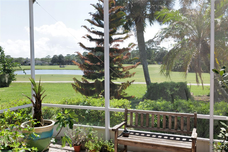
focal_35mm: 35
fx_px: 222
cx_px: 114
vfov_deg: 37.8
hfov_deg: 54.4
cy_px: 76
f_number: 4.5
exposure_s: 1/250
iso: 100
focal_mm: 35
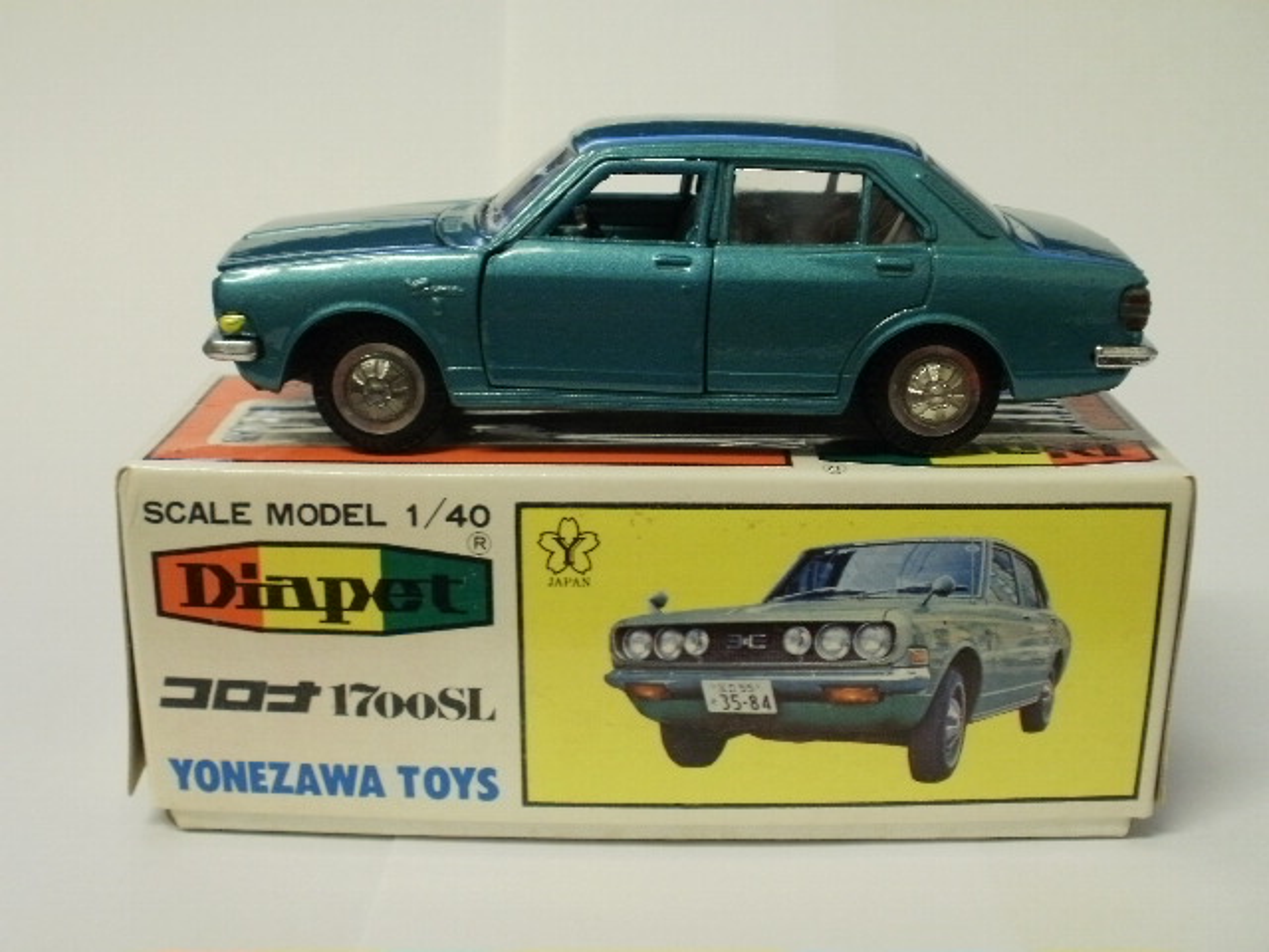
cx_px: 634
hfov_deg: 42.9
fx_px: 1613
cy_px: 476
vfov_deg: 32.9
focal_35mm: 44
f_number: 4
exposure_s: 1/10
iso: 125
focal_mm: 7.7
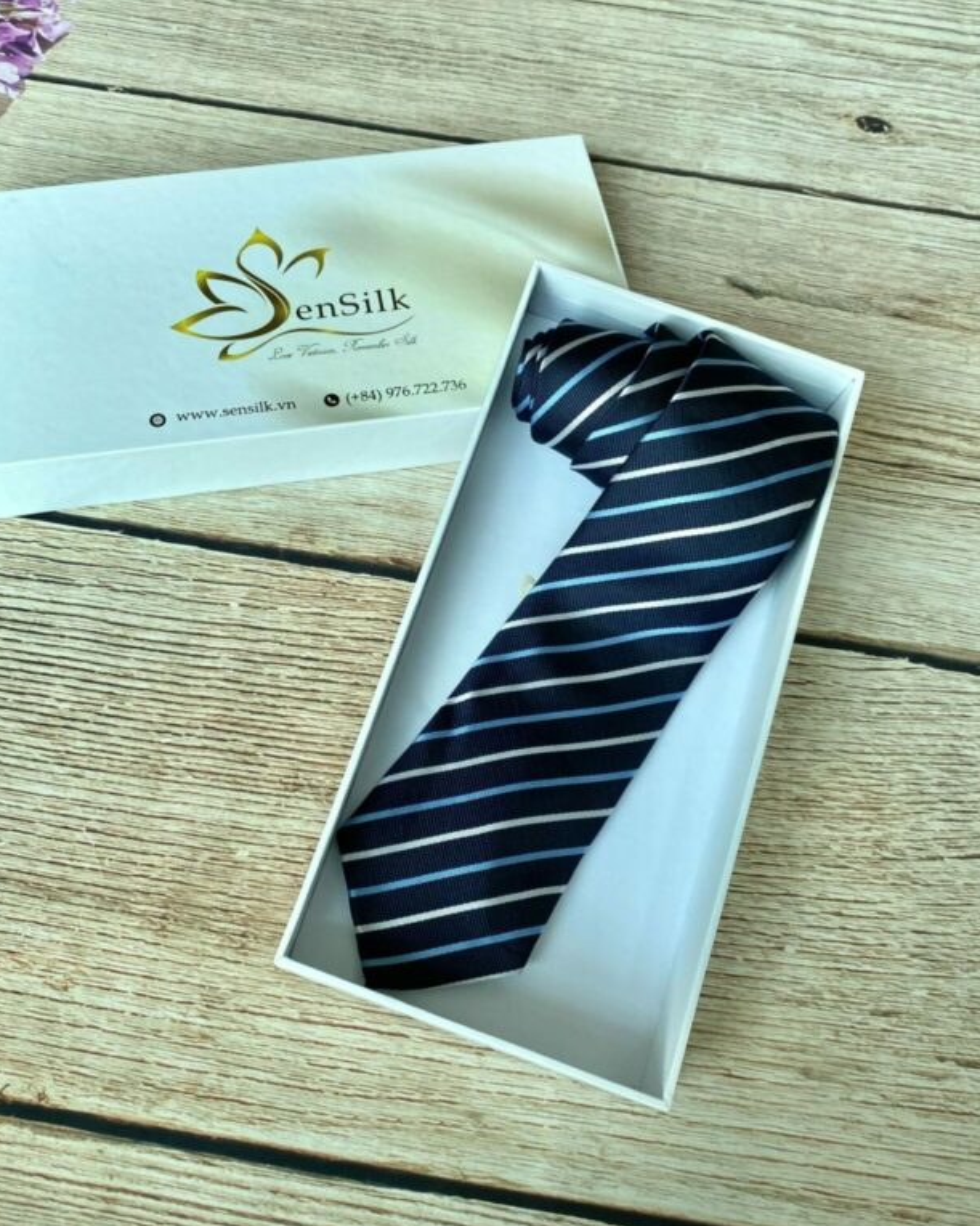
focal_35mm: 34
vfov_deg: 52.8
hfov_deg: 43.2
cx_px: 403
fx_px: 1233
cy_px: 615
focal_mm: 4.25
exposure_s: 1/122
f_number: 1.8
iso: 40
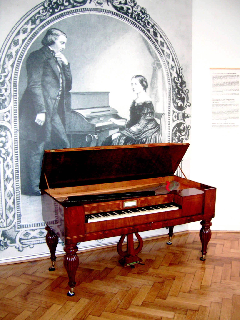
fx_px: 324
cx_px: 120
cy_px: 160
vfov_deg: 52.6
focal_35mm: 35
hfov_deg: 40.7
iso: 200
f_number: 2.8
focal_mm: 5.4
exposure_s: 1/19.1
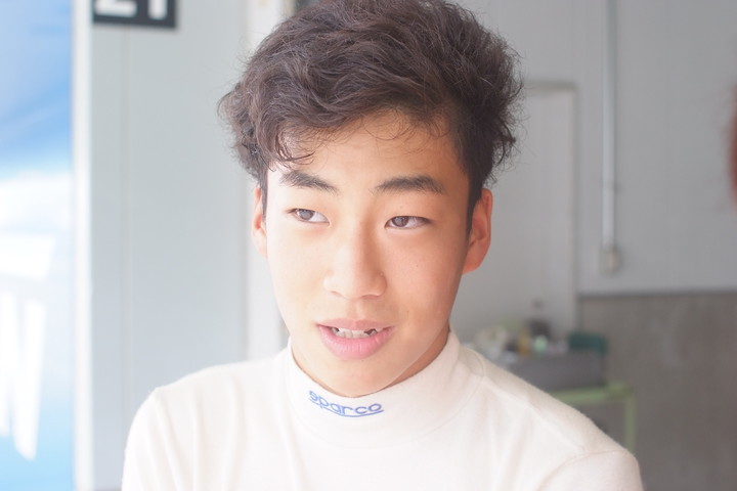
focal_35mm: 158
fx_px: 3234
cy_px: 246
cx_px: 368
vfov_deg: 8.7
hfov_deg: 13.0
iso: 800
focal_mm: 105
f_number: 5.6
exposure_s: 1/250
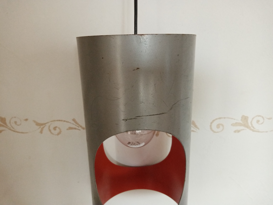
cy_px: 102
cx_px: 136
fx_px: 205
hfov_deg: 67.3
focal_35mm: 26
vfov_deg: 53.1
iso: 430
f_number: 1.8
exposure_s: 1/25
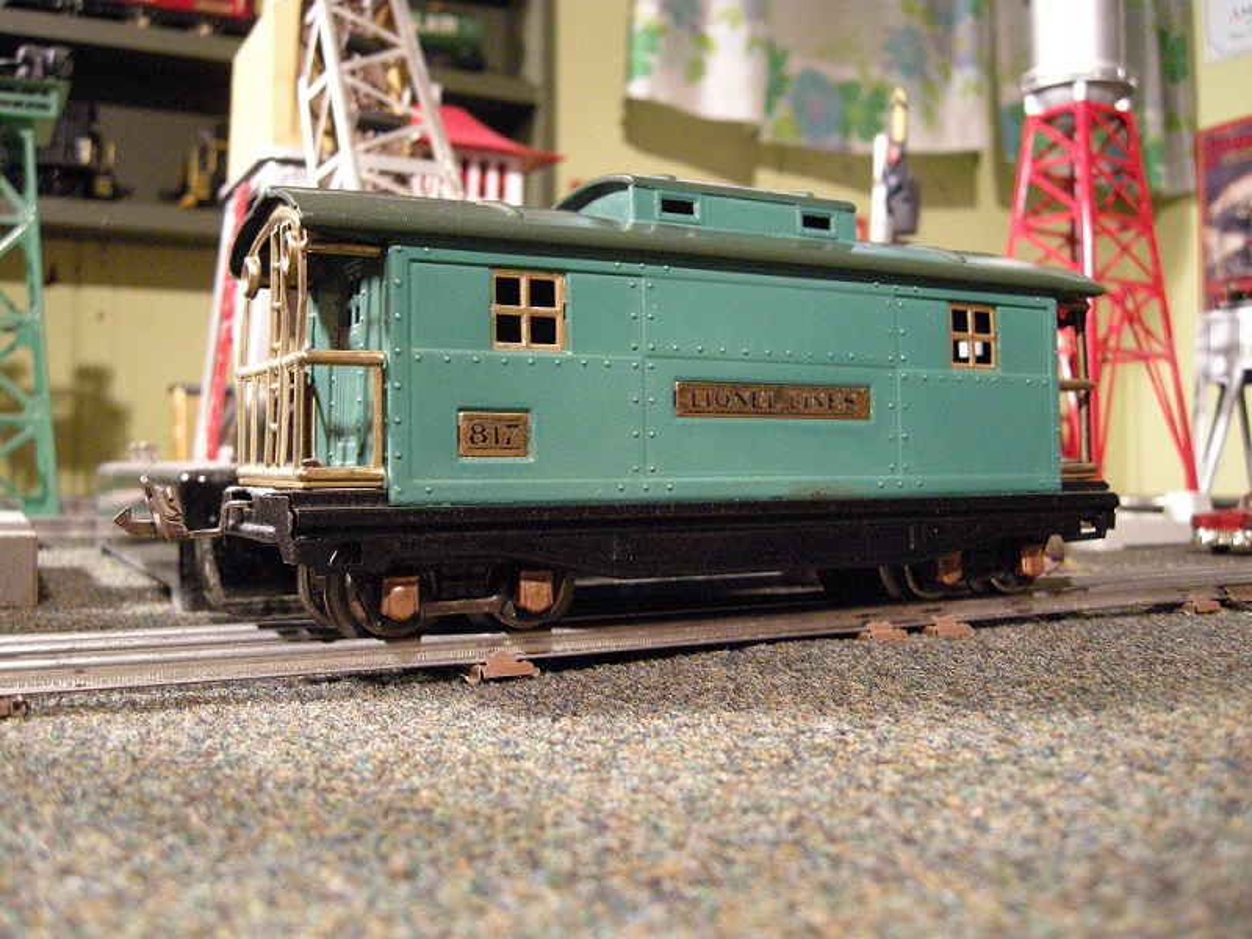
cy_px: 470
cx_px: 626
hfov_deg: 52.6
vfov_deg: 40.7
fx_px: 1266
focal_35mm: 35
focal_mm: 7.5
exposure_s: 1/8
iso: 588
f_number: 2.7
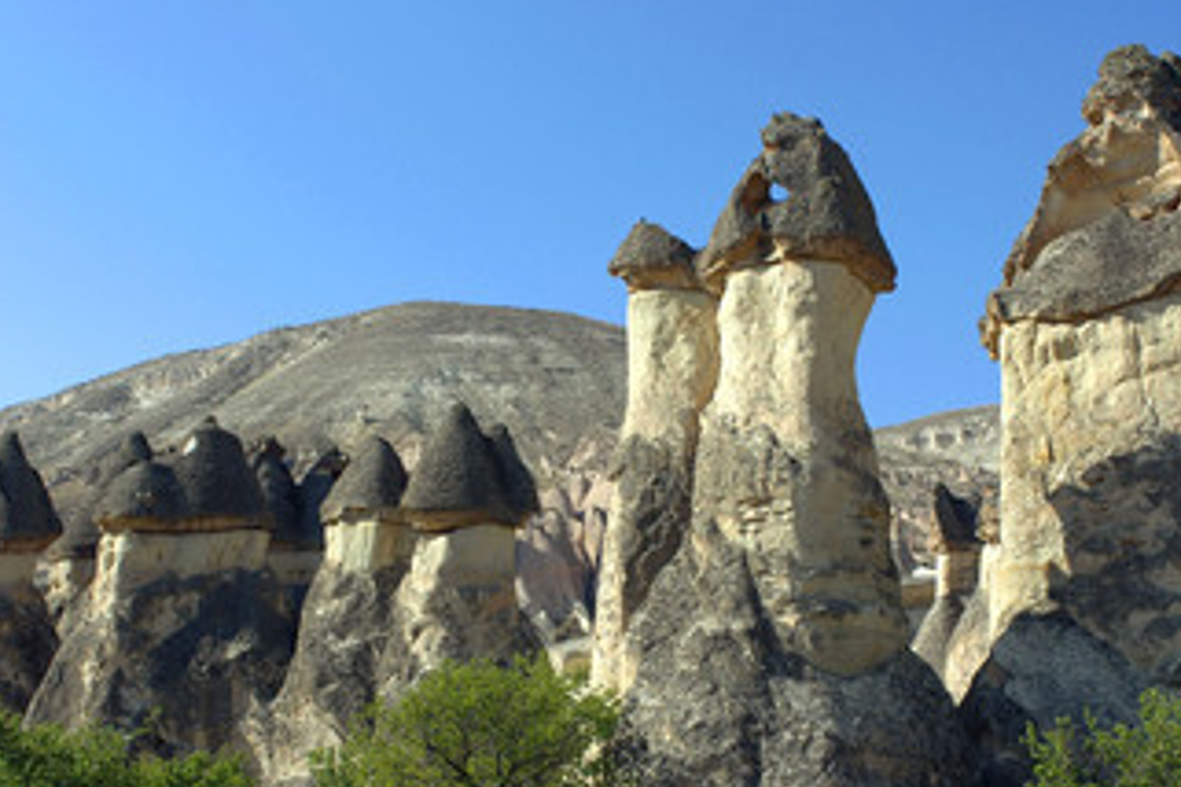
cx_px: 646
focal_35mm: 55
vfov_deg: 24.5
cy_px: 496
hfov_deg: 36.2
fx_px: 1804
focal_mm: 28
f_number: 9
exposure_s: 1/320
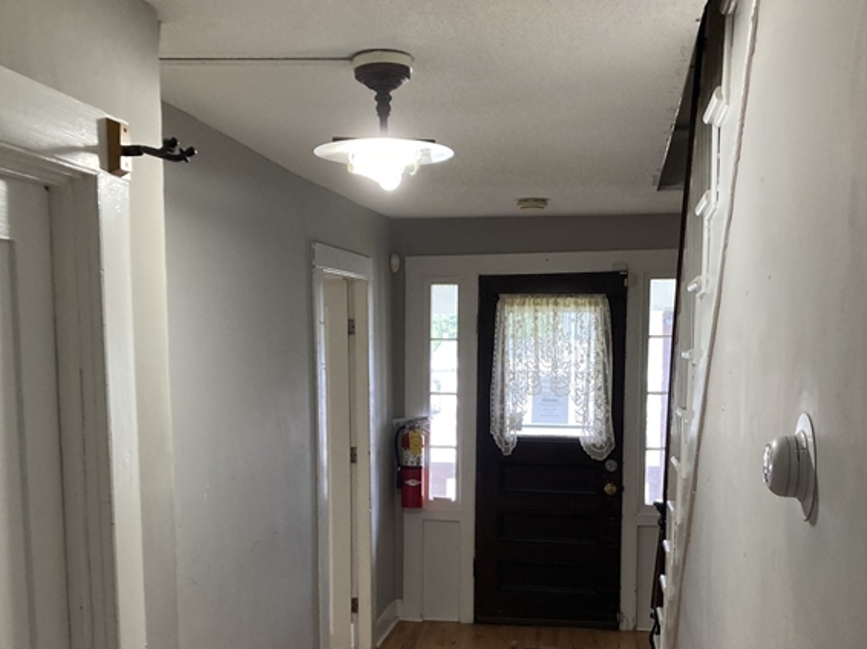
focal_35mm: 38
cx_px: 435
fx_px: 951
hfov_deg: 49.0
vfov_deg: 37.4
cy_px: 422
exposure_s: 1/60
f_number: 1.8
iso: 200
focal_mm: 3.99
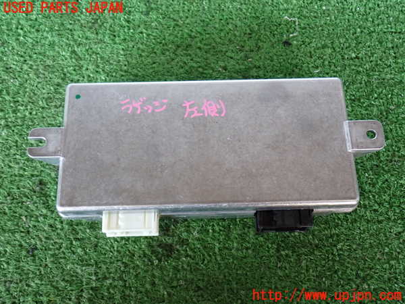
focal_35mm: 41
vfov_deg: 35.1
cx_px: 202
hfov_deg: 45.8
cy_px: 152
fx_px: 480
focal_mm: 7.31
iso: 400
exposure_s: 1/40
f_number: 2.8
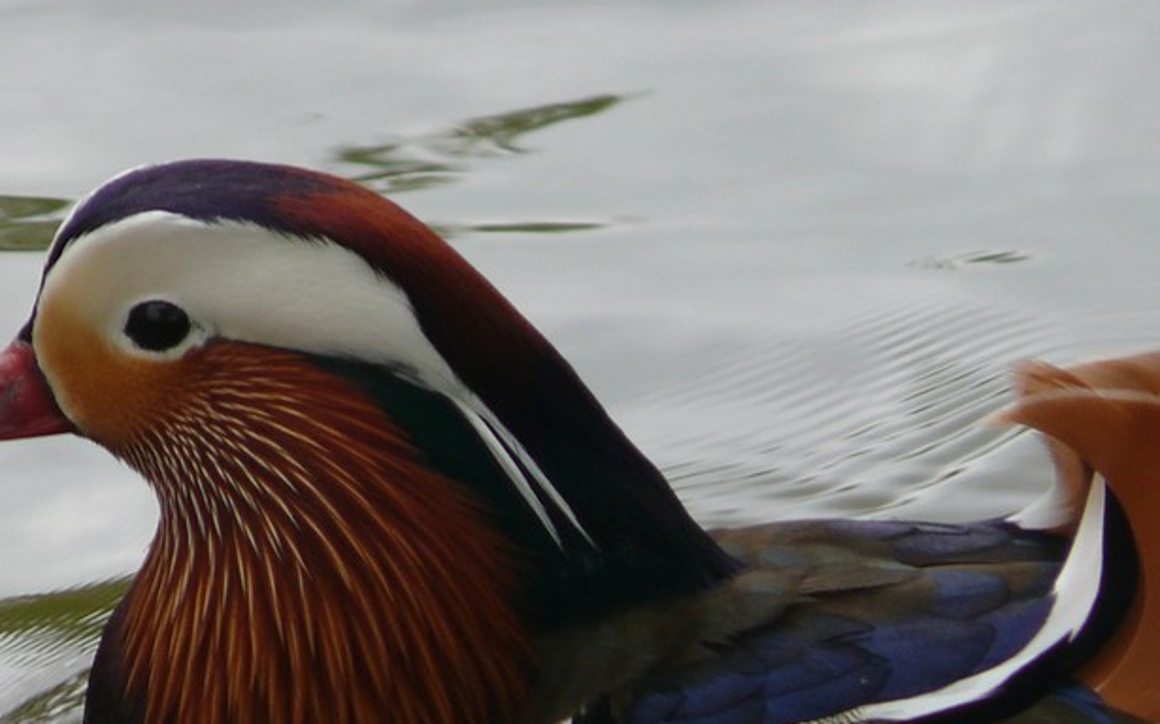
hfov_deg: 1.9
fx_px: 34639
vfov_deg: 1.2
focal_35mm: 1096
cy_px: 488
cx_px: 381
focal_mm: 88.8
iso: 100
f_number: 4
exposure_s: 1/200
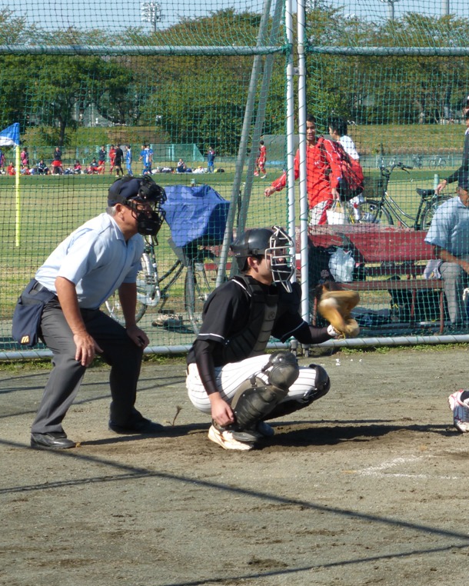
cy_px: 294
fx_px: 3434
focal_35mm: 198
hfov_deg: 7.8
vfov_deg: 9.8
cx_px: 381
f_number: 5.4
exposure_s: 1/400
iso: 100
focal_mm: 24.4
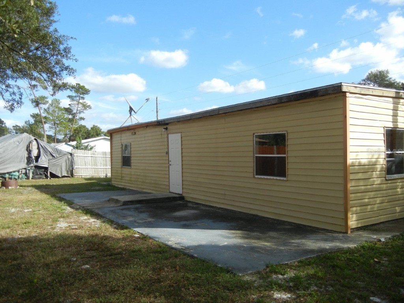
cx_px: 202
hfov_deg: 60.0
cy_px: 152
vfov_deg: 46.8
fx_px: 350
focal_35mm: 30
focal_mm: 5.4
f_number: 7
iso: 160
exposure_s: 1/250
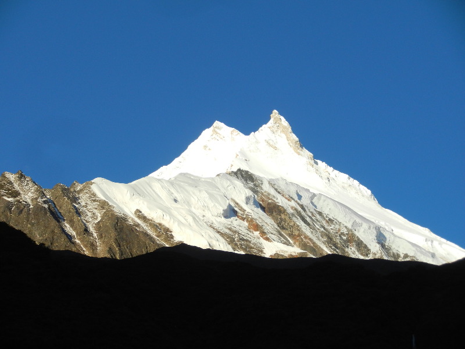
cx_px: 232
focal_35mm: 123
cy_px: 174
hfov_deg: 16.0
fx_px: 1652
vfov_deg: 12.0
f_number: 5.1
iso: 160
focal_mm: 22.2
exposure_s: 1/500
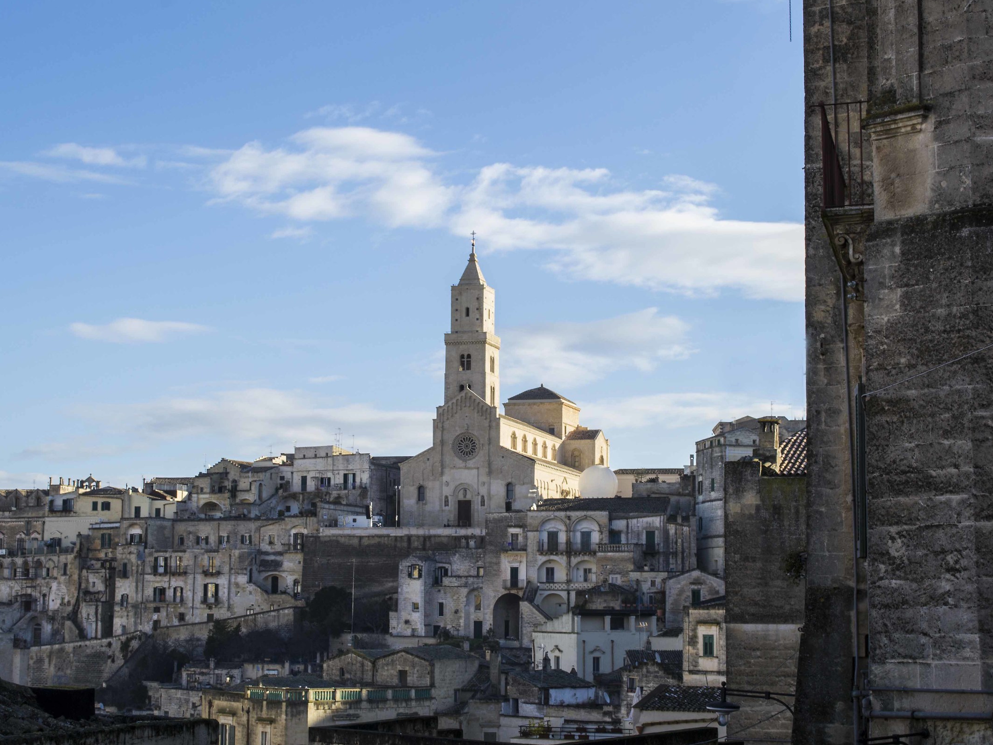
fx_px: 1779
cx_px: 449
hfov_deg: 31.2
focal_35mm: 62
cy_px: 371
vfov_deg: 23.7
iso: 100
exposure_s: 1/80
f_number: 11
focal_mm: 38
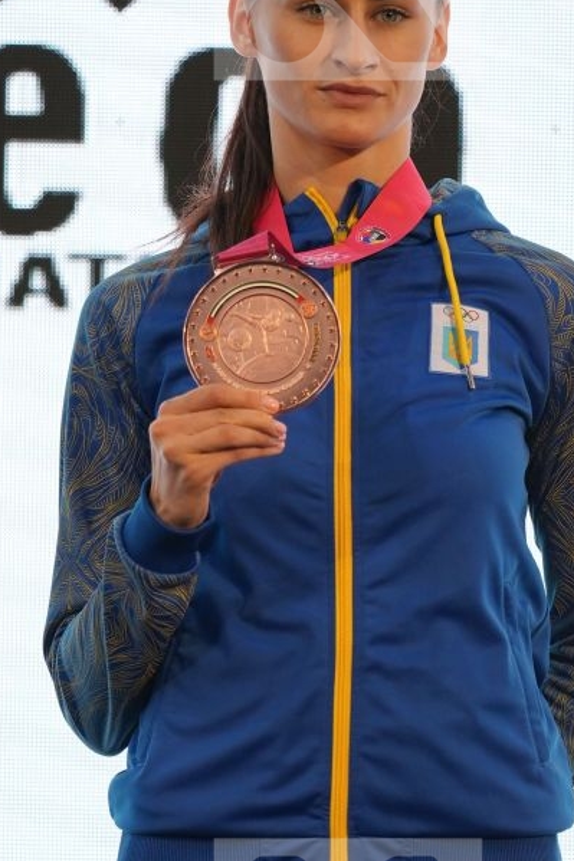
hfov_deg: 2.3
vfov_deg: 3.4
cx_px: 348
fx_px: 14381
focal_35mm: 601
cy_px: 459
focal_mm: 200
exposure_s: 1/250
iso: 320
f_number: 2.8
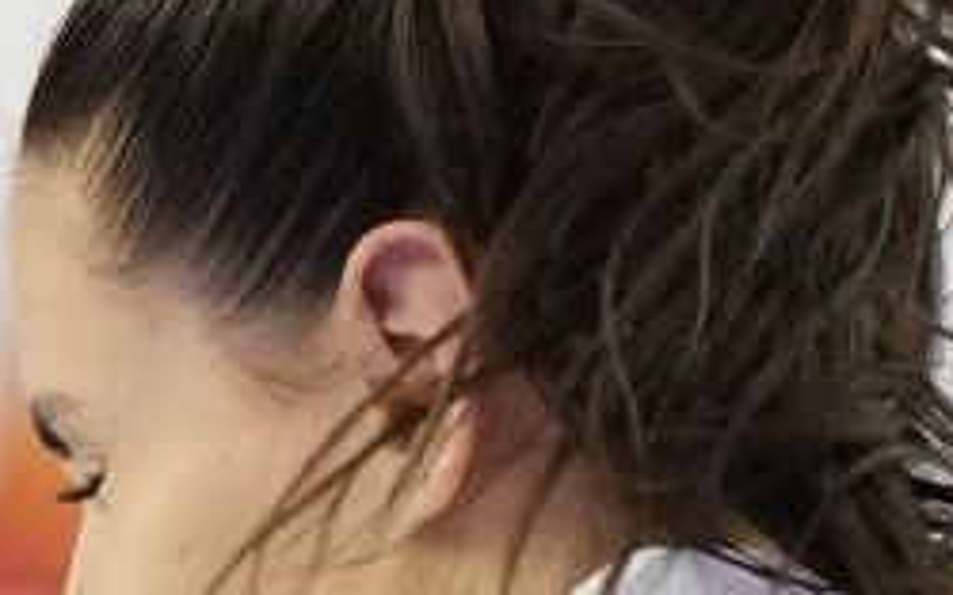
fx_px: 47690
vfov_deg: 0.7
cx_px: -690
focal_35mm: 1837
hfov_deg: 1.1
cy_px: 1449
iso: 4000
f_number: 2.8
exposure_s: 1/1000
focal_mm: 167
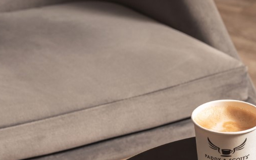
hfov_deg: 13.8
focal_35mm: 152
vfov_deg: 8.6
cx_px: 146
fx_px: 1061
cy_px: 155
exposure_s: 1/200
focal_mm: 70
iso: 500
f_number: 8
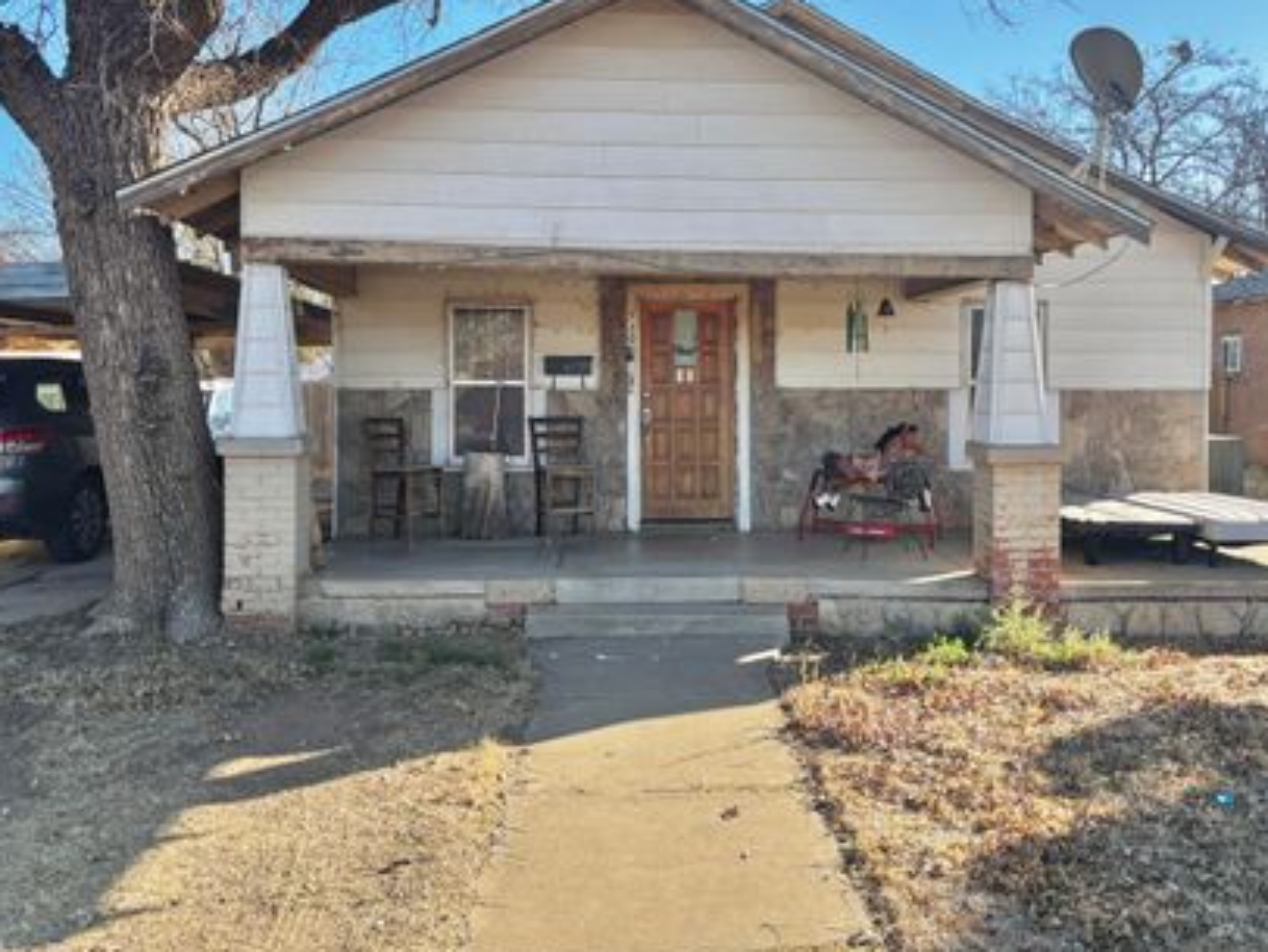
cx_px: 665
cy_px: 401
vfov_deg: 44.1
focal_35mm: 32
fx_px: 1173
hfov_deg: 56.8
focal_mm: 5.96
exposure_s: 1/997
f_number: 1.6
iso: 50
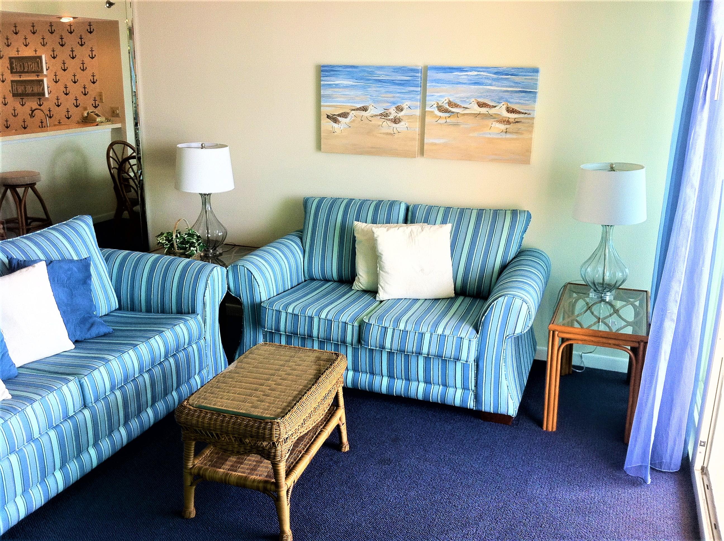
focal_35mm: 35
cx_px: 362
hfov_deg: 52.7
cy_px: 270
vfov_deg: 40.6
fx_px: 731
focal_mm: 3.85
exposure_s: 1/50
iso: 80
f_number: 2.8
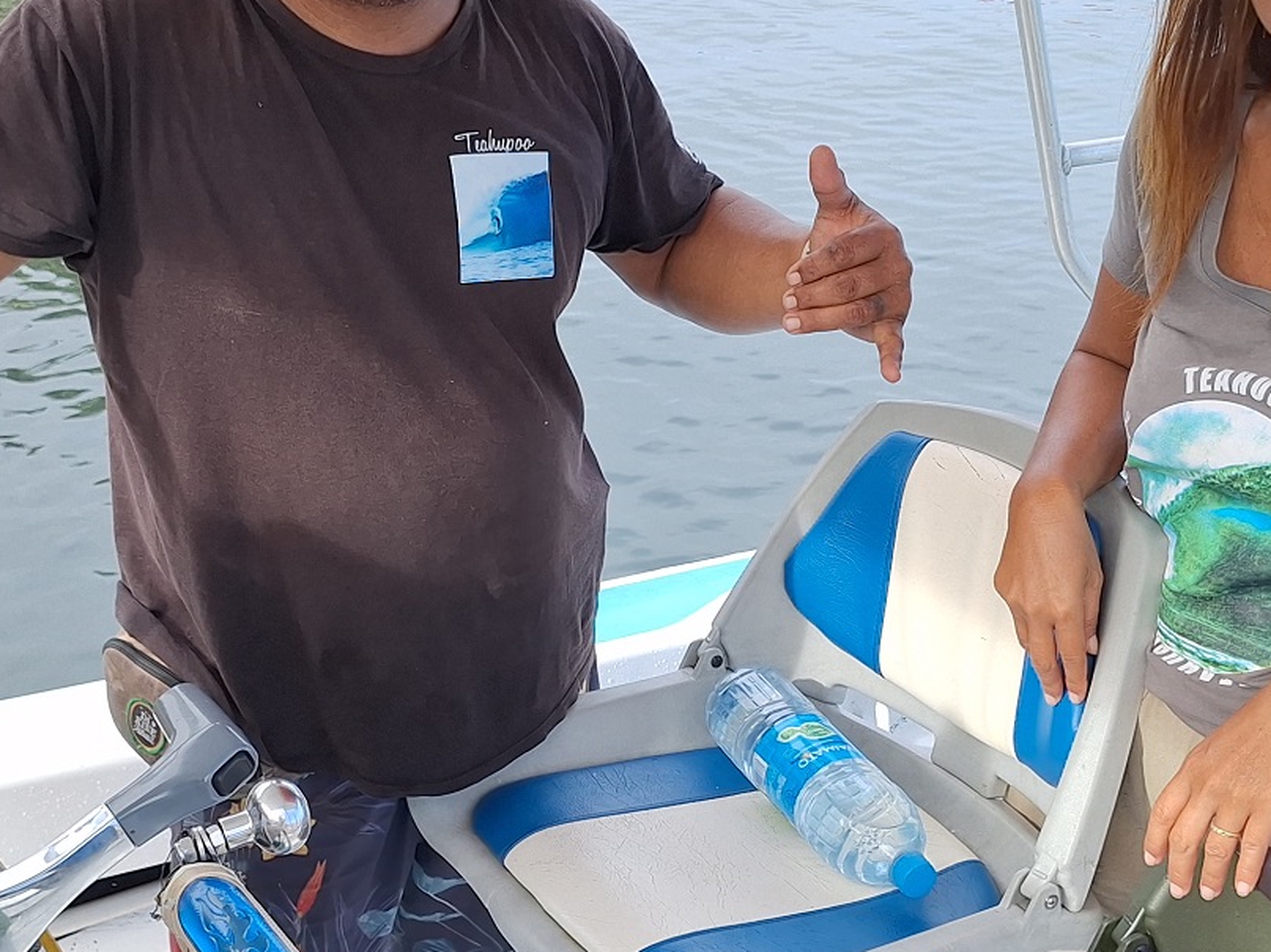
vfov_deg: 25.6
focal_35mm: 57
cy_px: 519
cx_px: 616
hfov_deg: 33.8
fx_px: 2093
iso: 25
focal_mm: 5.54
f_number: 1.8
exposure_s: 1/534
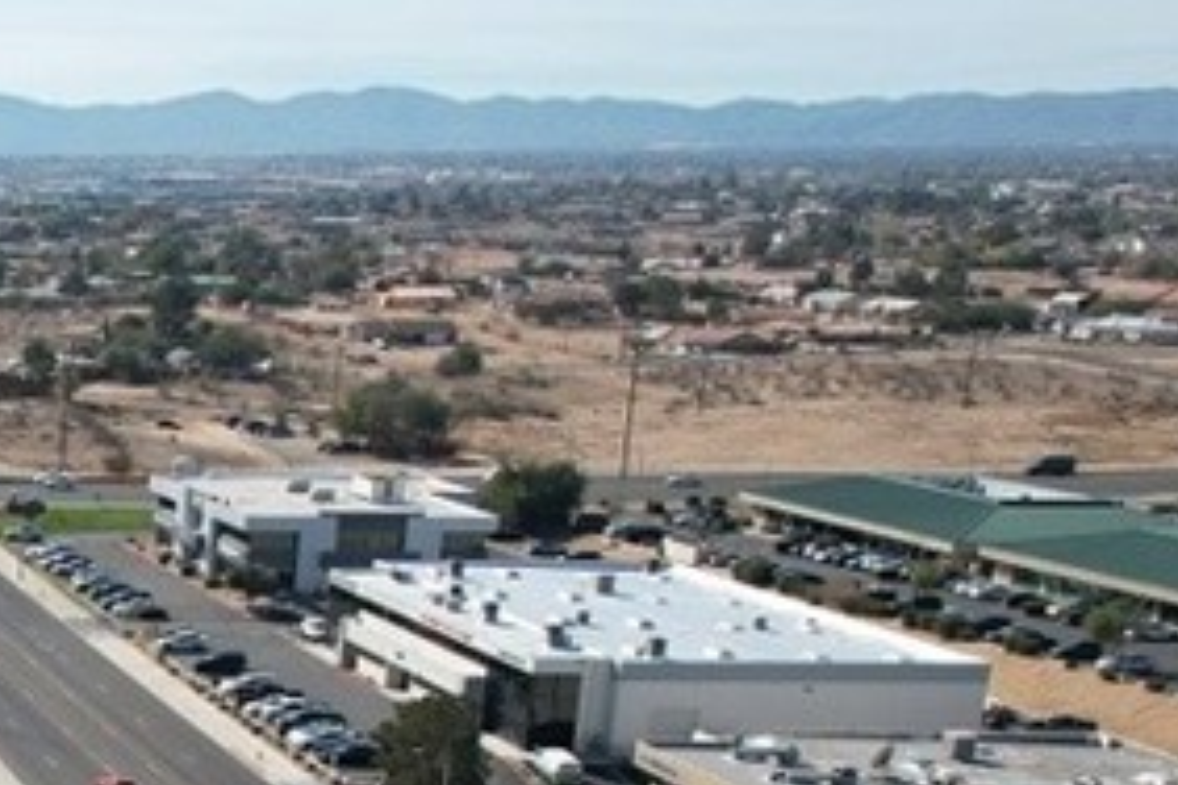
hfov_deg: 21.3
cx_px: -602
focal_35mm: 80
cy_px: 1013
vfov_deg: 16.2
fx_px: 2618
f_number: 2.8
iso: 100
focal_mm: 8.38
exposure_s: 1/500
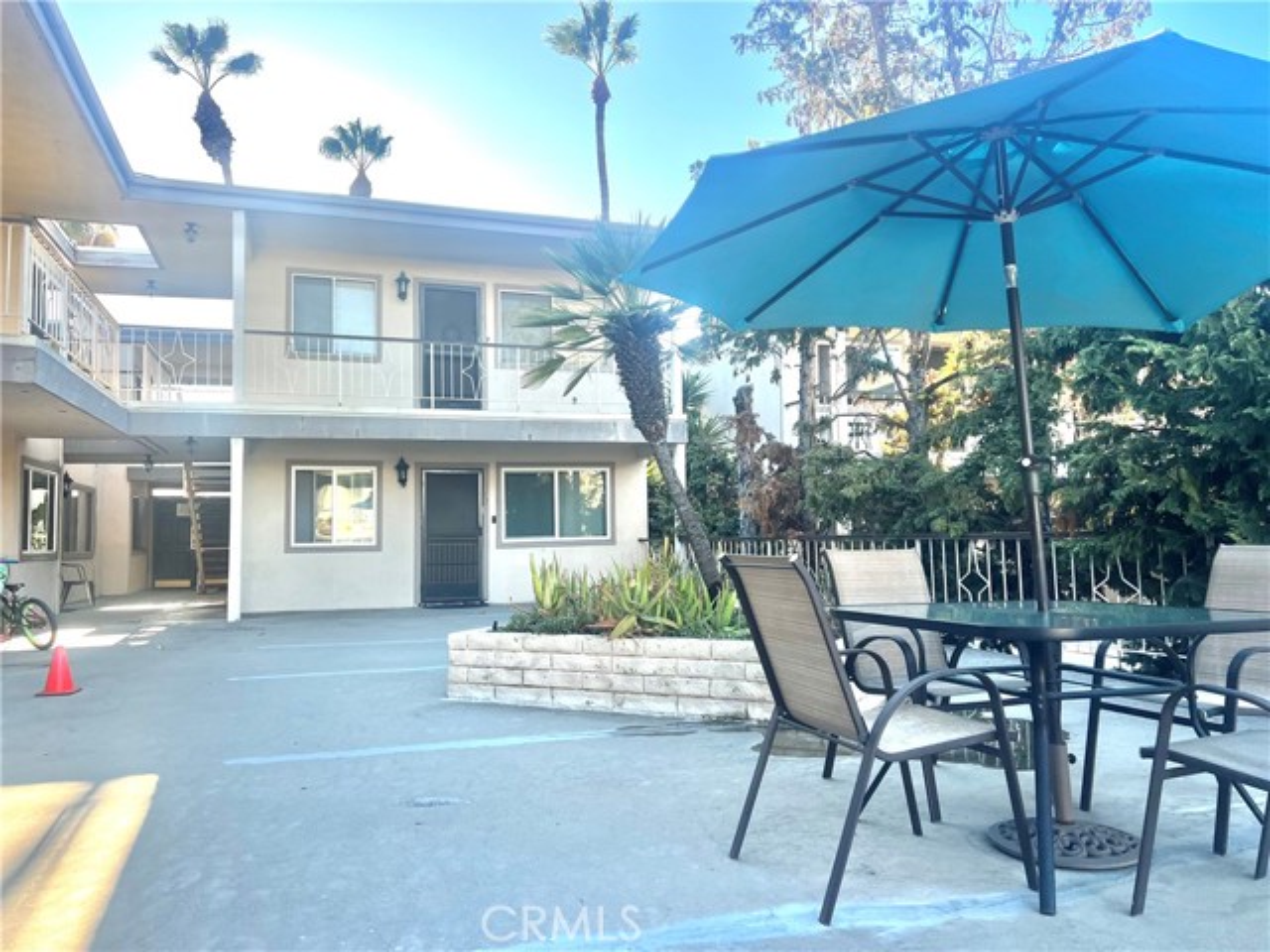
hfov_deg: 67.3
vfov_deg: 53.1
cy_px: 476
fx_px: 954
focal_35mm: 26
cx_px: 635
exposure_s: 1/509
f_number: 1.5
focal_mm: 5.7
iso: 50
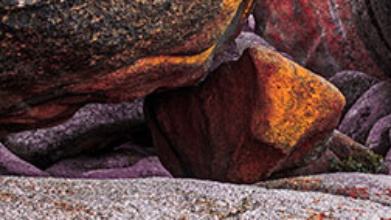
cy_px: 60
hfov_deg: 26.0
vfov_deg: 14.9
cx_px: 273
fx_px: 840
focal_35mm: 81
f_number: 3.8
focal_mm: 26
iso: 90
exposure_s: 1/40
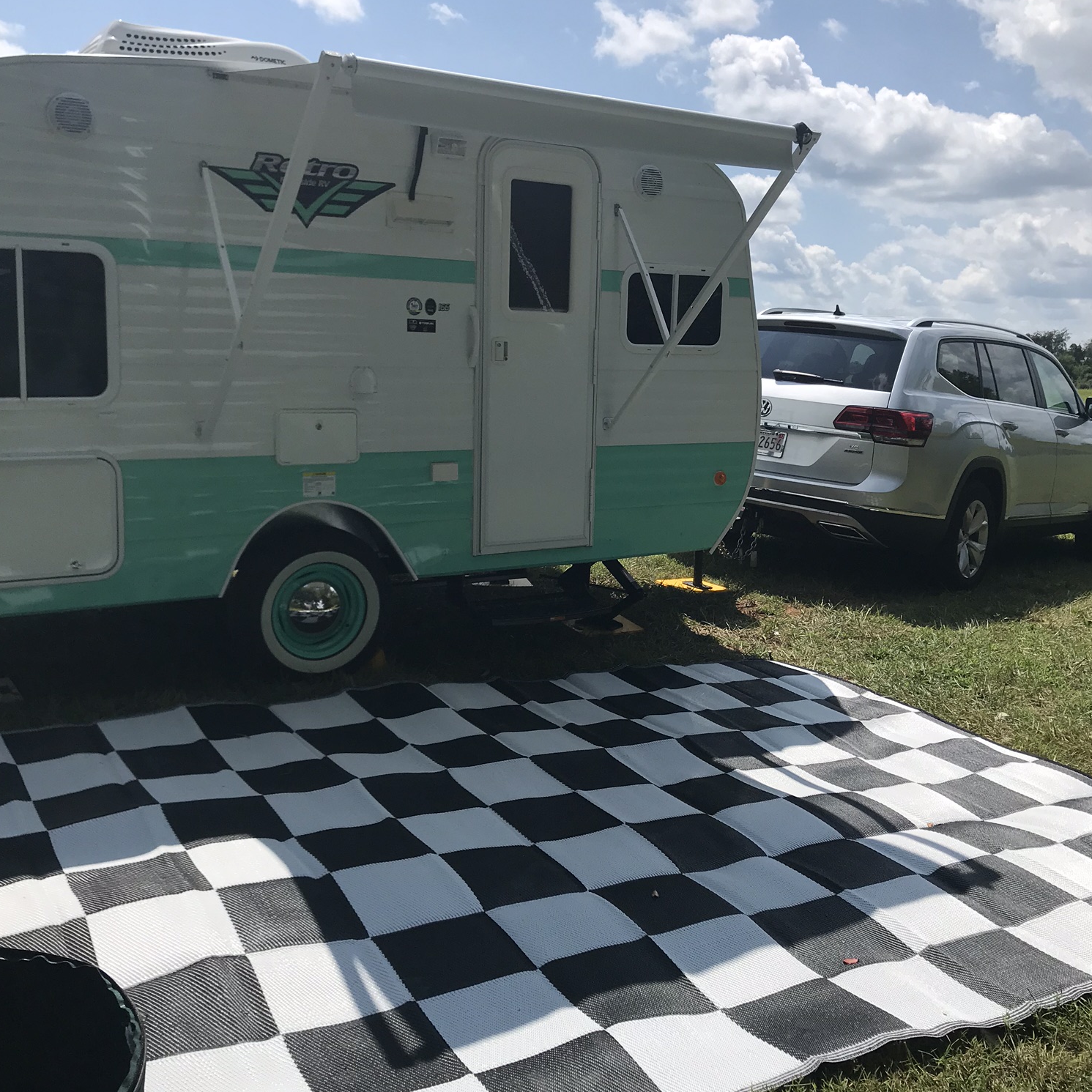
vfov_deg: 48.4
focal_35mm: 34
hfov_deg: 48.4
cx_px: 555
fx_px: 1213
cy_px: 499
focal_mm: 3.99
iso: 20
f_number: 1.8
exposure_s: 1/3690
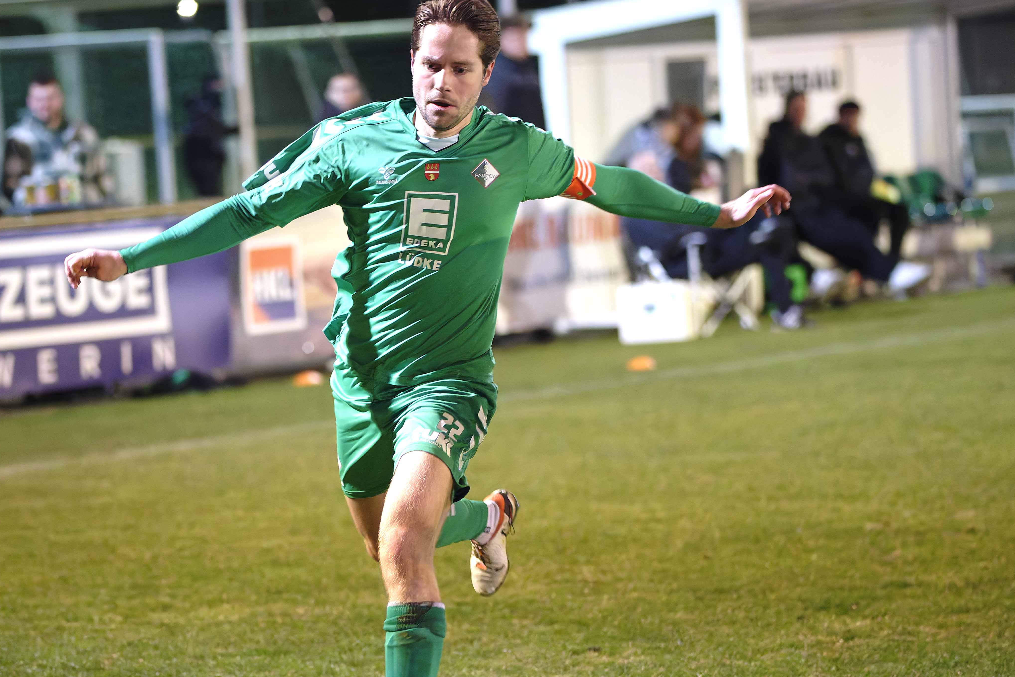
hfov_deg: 11.1
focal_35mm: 185
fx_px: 5216
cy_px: 468
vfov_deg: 7.4
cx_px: 418
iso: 25600
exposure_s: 1/800
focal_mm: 125
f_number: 2.8
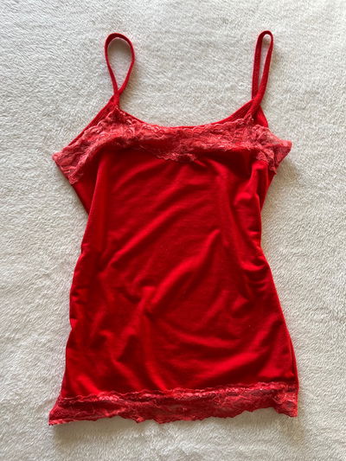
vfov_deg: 67.3
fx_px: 346
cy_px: 230
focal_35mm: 26
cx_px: 173
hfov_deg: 53.1
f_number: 1.6
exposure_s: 1/121
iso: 80
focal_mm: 5.1
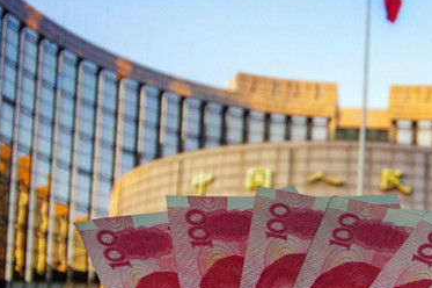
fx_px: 1966
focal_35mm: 164
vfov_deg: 8.4
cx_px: 339
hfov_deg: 12.5
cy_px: 163
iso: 1600
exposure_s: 1/160
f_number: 5.6
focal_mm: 68
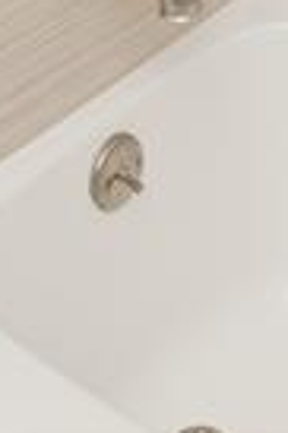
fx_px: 1419
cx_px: 416
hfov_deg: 11.2
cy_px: -762
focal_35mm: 118
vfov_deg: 11.9
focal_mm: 21
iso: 160
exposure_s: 1/200
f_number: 9
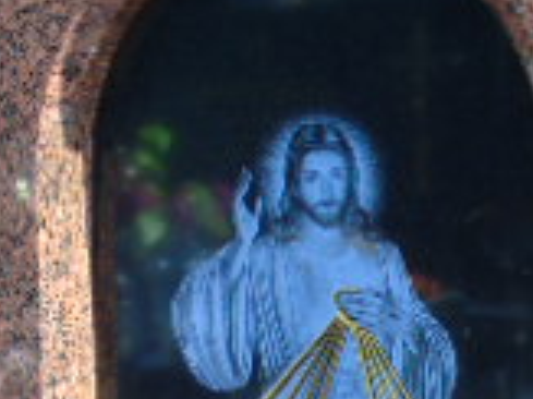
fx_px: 3262
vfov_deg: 6.9
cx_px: 432
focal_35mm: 212
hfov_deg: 9.3
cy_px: 510
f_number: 4.3
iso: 80
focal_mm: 9.6
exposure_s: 1/160
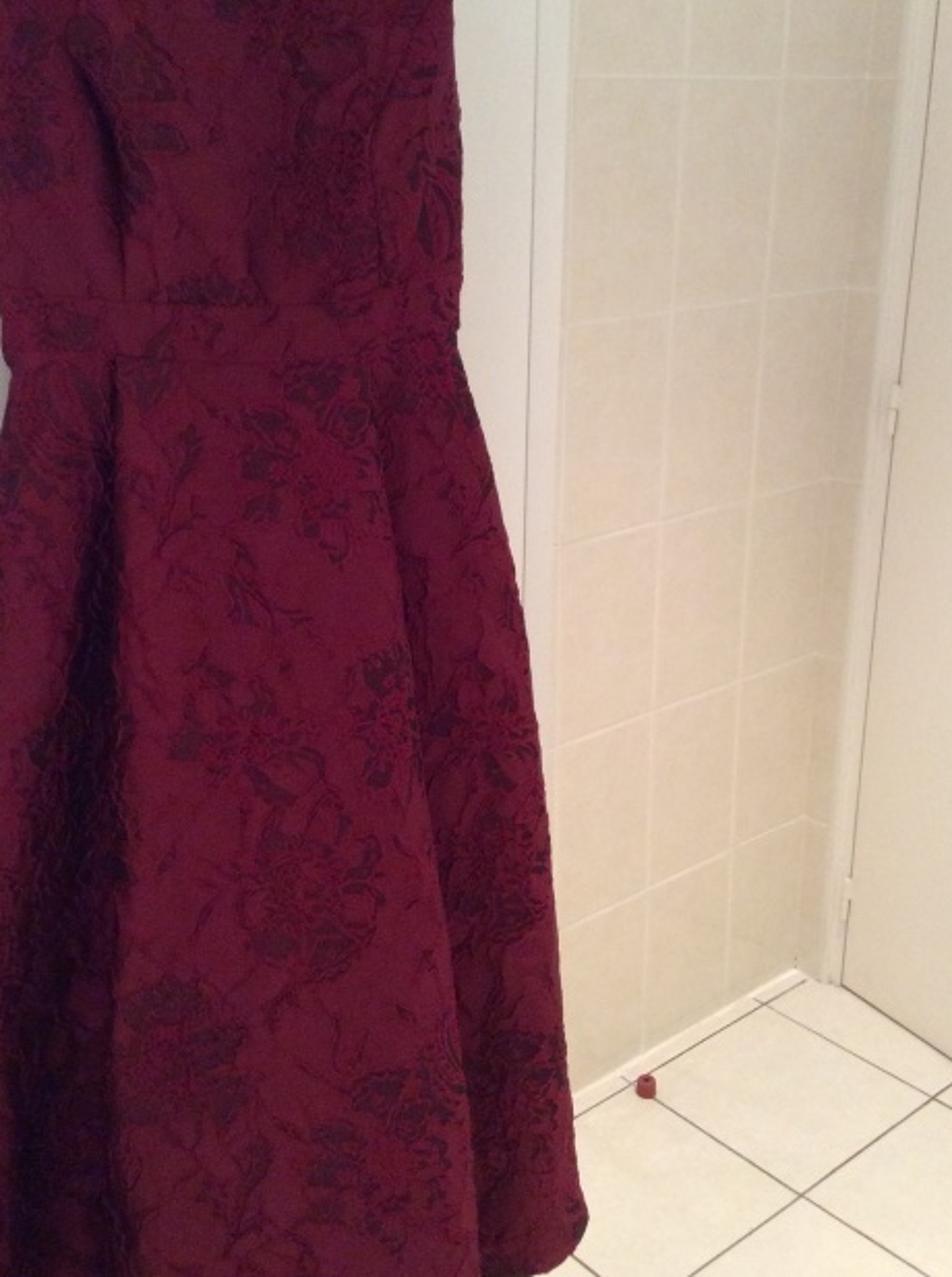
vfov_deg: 45.8
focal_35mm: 41
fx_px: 1509
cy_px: 606
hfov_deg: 35.0
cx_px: 478
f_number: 2.4
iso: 200
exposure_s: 1/25
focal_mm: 3.3
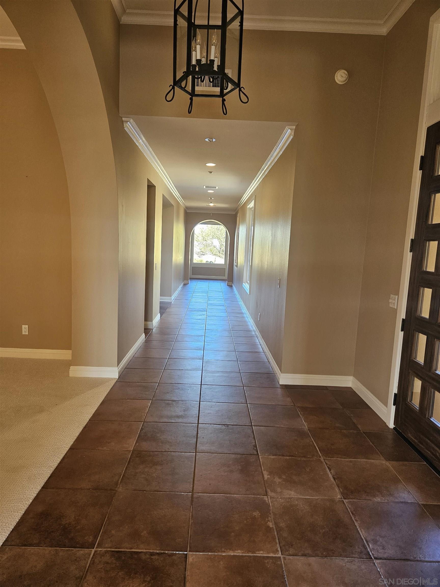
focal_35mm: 23
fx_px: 390
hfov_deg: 58.9
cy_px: 294
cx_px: 220
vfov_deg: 73.9
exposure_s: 1/120
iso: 200
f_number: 1.8
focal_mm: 5.4
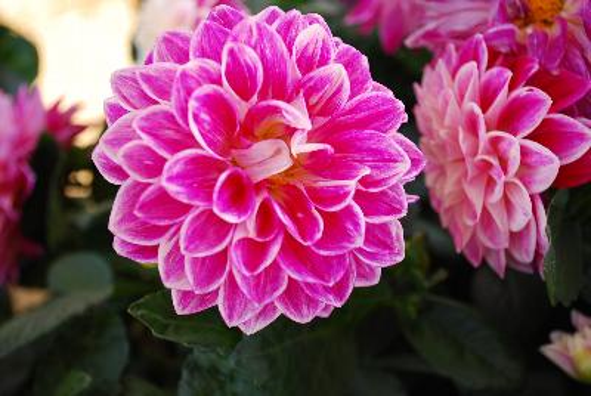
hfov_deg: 35.0
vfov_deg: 23.9
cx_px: 296
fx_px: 937
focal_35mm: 57
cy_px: 198
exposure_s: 1/60
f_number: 5.3
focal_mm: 38
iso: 200
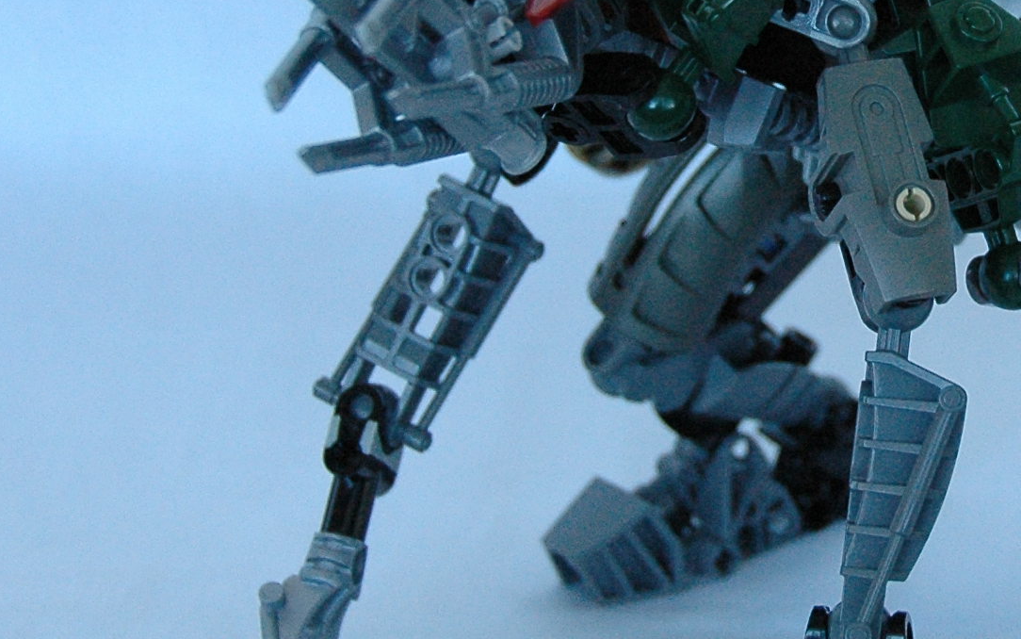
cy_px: 81
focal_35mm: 161
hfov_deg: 12.9
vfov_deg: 8.1
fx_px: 4481
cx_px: 961
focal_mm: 38
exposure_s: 1/125
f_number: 4.5
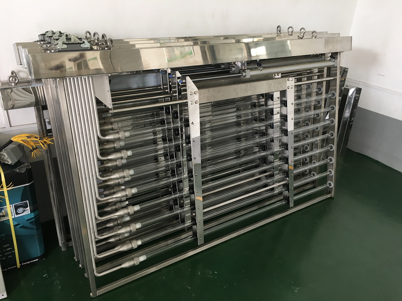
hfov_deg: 61.7
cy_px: 150
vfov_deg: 48.2
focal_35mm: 29
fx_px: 337
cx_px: 201
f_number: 2.2
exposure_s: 1/33
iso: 64
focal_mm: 4.15
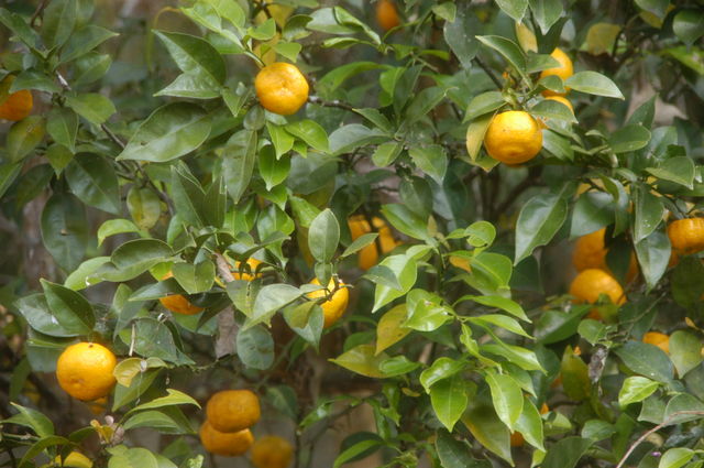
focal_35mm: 174
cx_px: 352
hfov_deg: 11.8
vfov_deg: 7.9
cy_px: 234
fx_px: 3398
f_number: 6.3
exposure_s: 1/40
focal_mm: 116
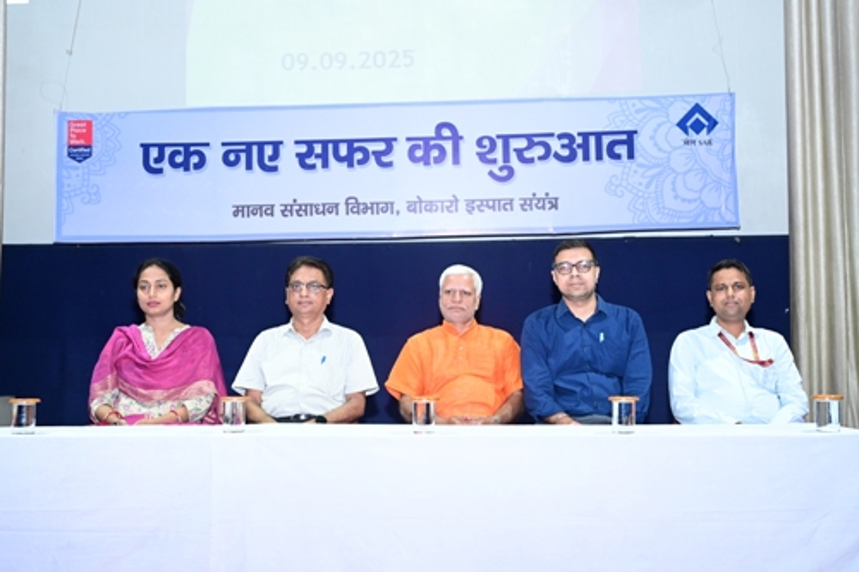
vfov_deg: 33.4
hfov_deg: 48.5
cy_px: 286
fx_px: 954
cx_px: 430
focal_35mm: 40
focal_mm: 40
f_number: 4.5
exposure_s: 1/160
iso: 3200
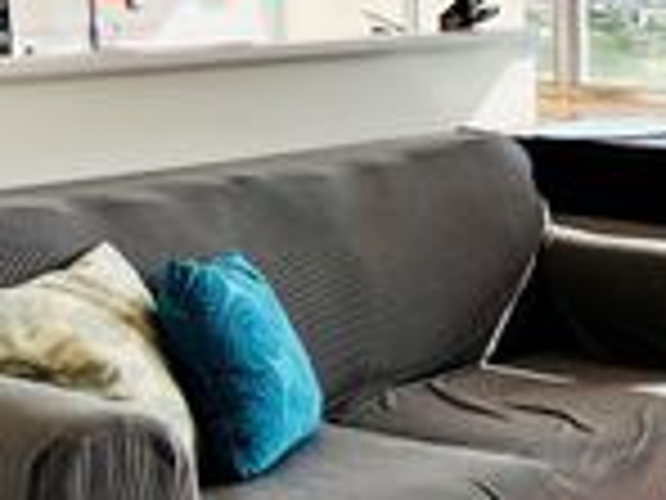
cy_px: 160
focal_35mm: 88
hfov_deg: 20.1
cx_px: 909
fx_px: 1693
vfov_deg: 16.7
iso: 50
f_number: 1.6
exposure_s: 1/1695
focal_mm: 5.1
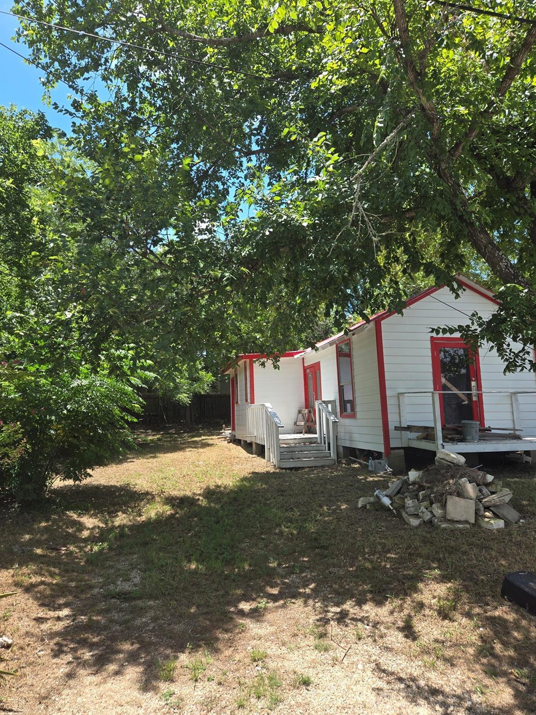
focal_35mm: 24
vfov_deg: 71.6
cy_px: 354
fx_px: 495
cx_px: 270
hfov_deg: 56.8
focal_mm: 5.4
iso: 25
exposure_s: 1/728
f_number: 1.8
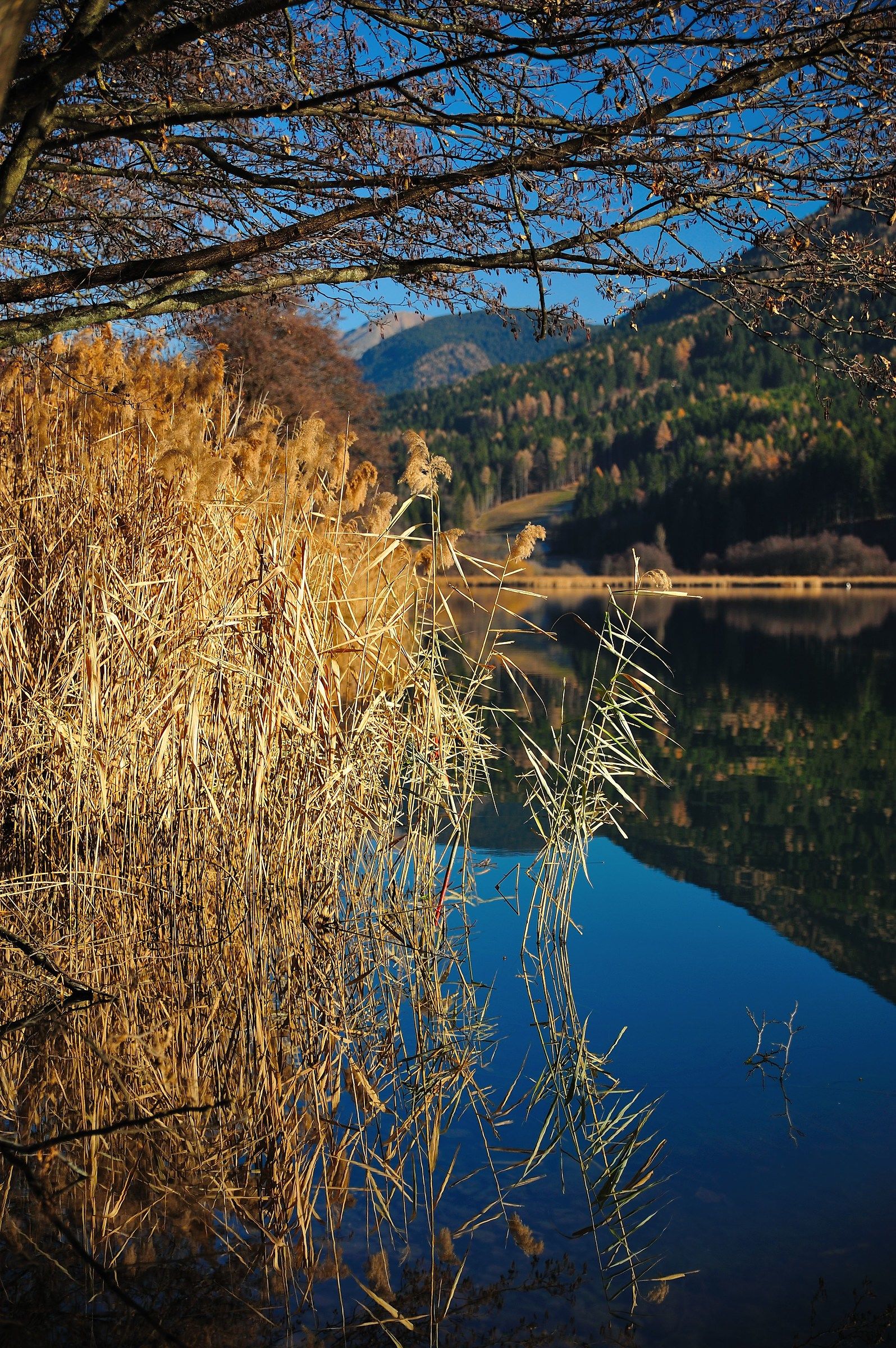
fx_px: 2057
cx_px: 448
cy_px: 674
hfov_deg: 24.6
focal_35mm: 55
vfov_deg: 36.3
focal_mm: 55
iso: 200
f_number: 3.5
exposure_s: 1/1000
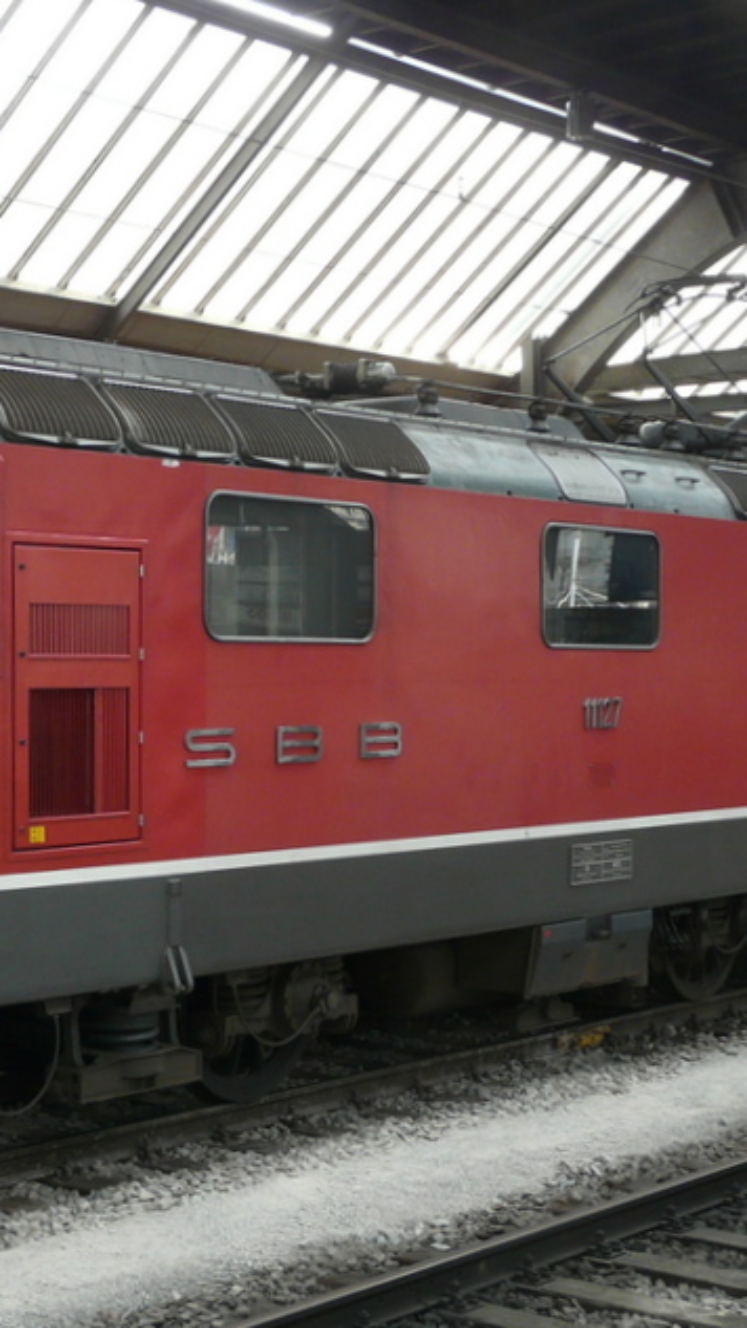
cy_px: 703
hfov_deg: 19.1
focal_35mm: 62
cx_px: 99
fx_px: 2184
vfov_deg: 33.8
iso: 100
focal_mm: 5.9
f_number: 2.8
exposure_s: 1/100
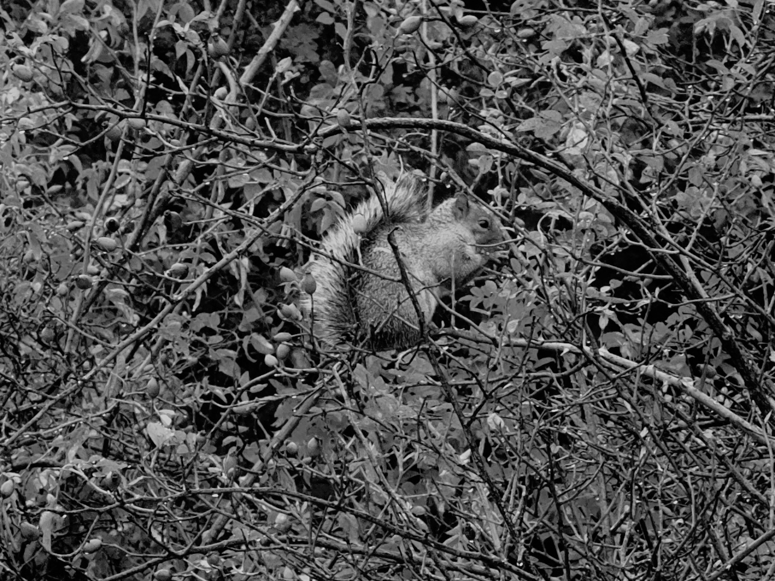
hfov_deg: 15.8
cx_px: 389
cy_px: 282
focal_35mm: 125
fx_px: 2799
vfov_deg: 11.9
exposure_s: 1/121
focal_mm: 15.66
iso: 64
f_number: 2.8
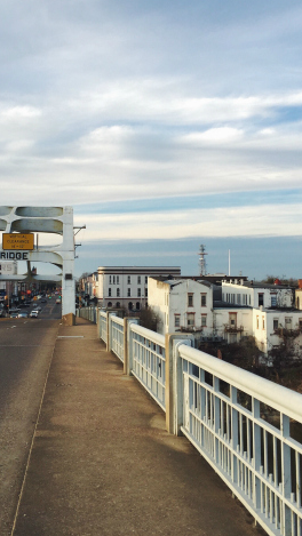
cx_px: 98
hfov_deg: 27.5
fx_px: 612
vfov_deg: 47.3
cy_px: 266
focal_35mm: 43
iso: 32
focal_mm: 4.15
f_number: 2.2
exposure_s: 1/648
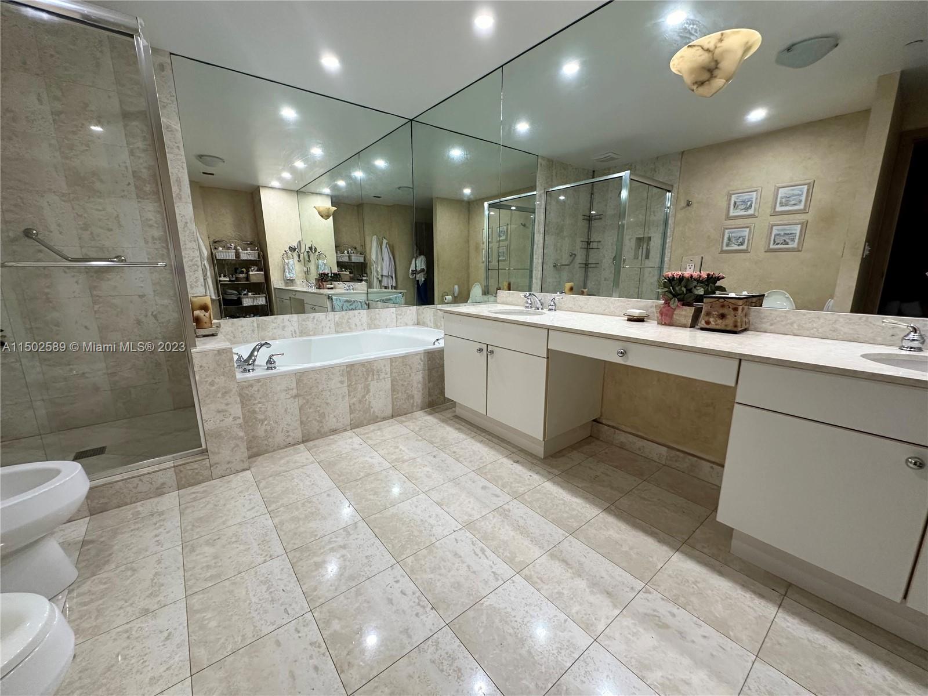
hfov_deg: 102.1
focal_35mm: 14
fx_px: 375
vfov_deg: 85.7
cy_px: 348
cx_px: 464
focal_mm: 2.22
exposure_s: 1/120
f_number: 2.2
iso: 200
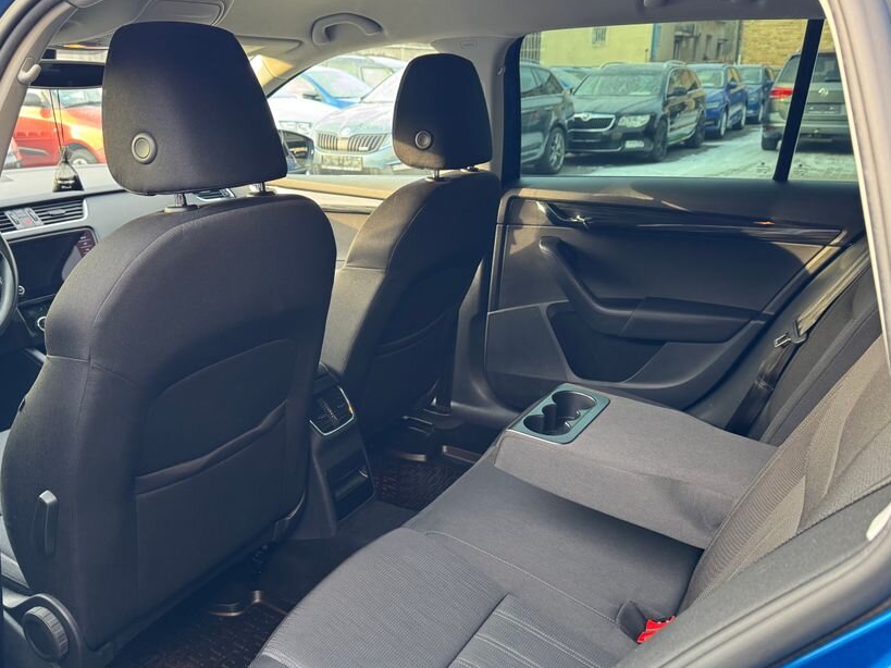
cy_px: 363
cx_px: 400
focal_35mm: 30
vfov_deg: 46.7
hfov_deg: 59.8
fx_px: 772
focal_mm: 6.76
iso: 200
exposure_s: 1/69
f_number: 1.78
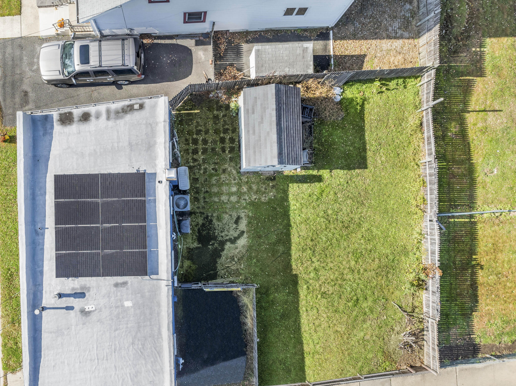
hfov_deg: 51.7
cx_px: 175
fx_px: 521
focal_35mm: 35
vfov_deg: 40.6
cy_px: 219
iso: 130
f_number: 2.8
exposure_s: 1/800
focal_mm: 12.29
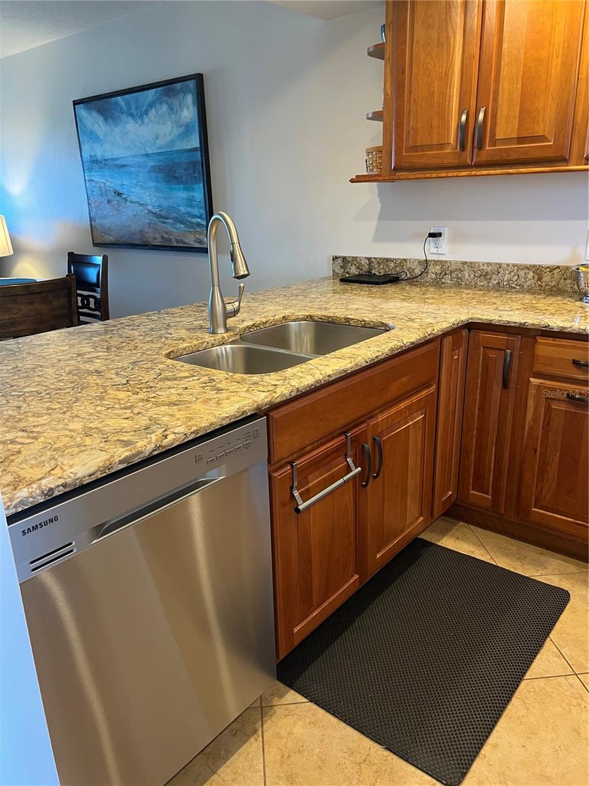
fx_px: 590
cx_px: 294
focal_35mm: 26
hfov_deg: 53.1
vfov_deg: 67.3
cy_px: 393
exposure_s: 1/60
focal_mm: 5.7
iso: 160
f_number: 1.5
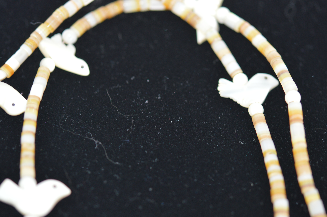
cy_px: 108
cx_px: 164
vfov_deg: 15.2
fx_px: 817
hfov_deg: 22.6
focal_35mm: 90
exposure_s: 1/60
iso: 450
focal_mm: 60
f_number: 3
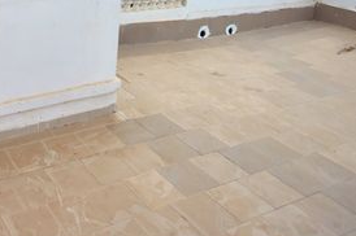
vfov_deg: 33.7
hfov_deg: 44.6
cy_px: -13
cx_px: -14
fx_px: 346
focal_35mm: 35
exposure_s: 1/80
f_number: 4
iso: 800
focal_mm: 16
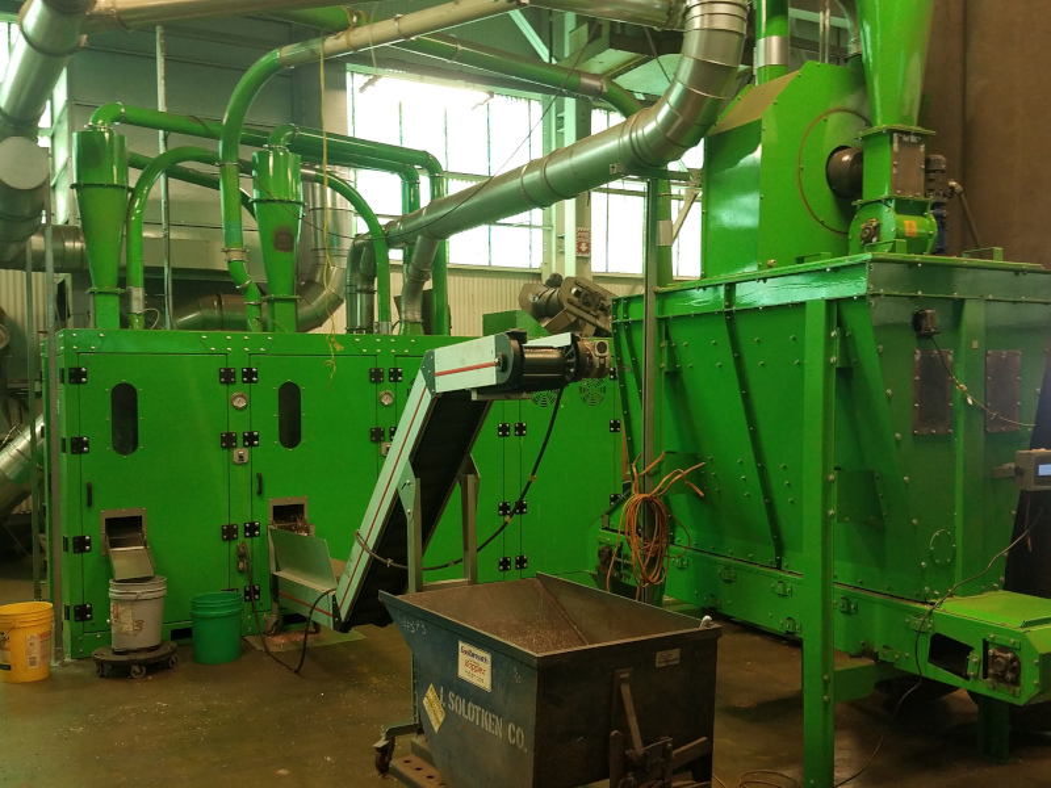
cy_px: 394
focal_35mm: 26
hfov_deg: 67.3
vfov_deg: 53.1
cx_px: 526
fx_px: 789
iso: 100
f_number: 1.7
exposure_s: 1/60
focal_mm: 4.2
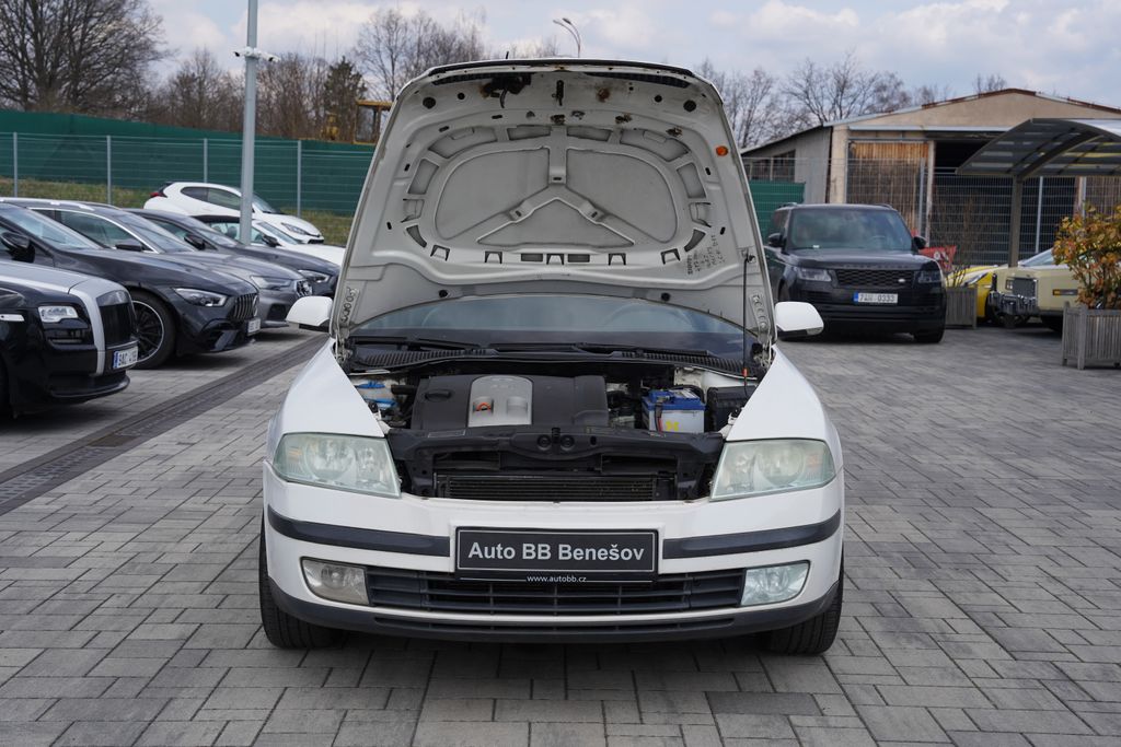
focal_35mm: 48
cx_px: 560
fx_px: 1495
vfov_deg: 28.1
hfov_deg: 41.1
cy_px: 374
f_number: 7.1
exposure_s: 1/320
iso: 100
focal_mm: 48
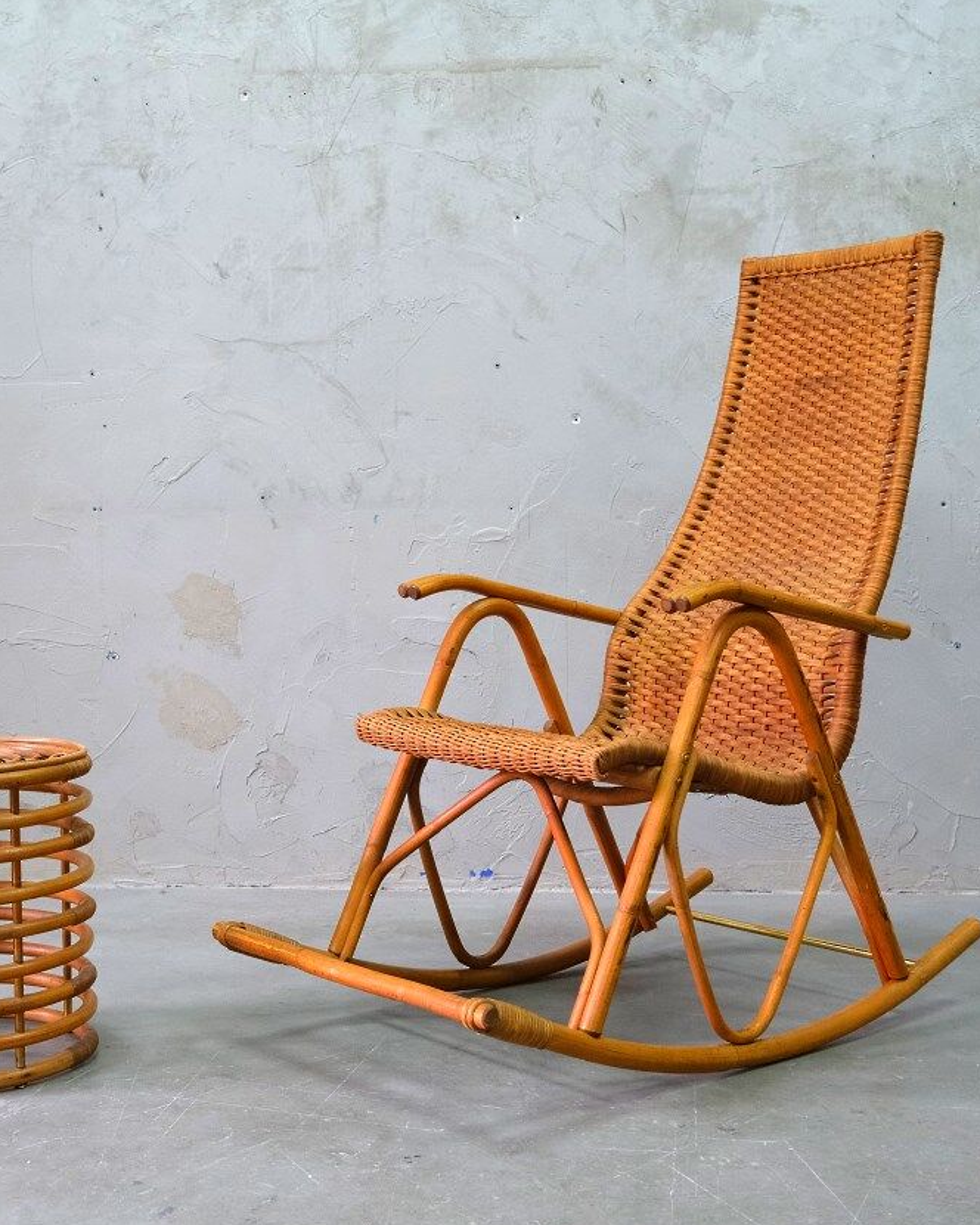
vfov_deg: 40.3
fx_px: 1668
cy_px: 615
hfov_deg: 32.5
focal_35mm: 46
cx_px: 344
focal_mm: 21.2
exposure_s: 1/30
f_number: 4
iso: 1600
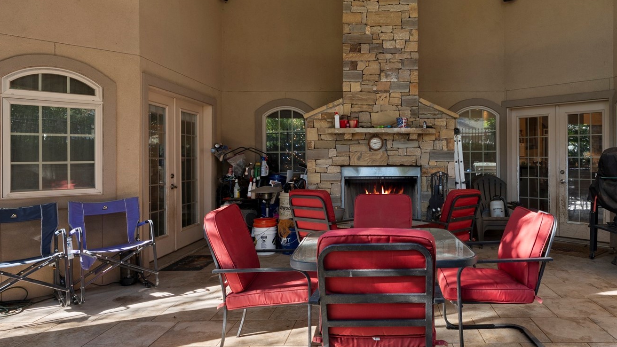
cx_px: 383
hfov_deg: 70.8
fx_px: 425
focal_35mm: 26
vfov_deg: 44.3
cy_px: 154
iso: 200
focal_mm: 16
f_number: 9
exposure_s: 1/20
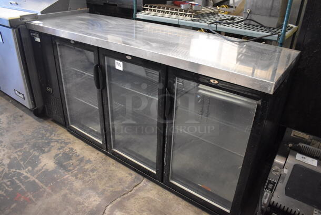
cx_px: 160
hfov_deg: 67.3
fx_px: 241
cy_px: 108
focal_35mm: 27
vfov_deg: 48.0
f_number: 3.5
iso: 4500
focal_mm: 18
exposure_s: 1/125
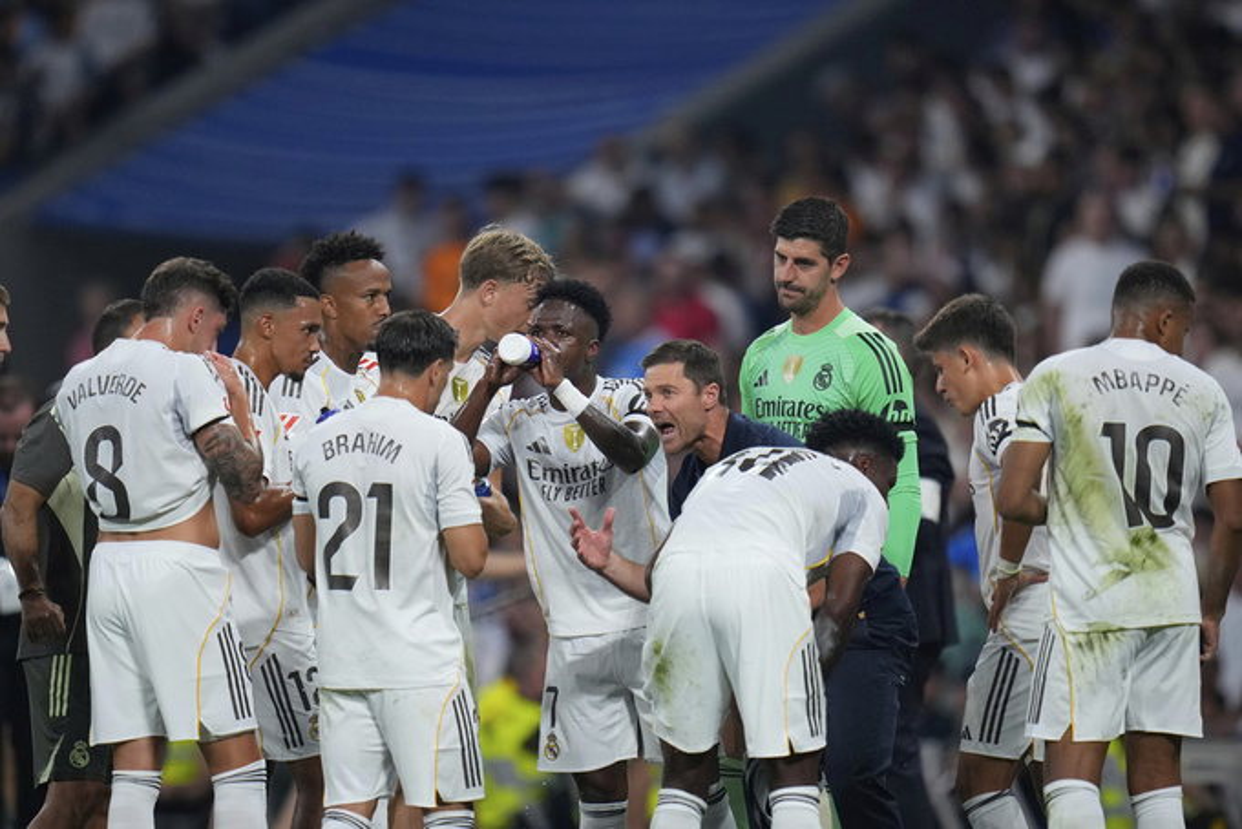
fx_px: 20708
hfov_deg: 3.4
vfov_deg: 2.3
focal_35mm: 600
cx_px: 621
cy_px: 414
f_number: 2.8
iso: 2000
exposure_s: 1/2500
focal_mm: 400
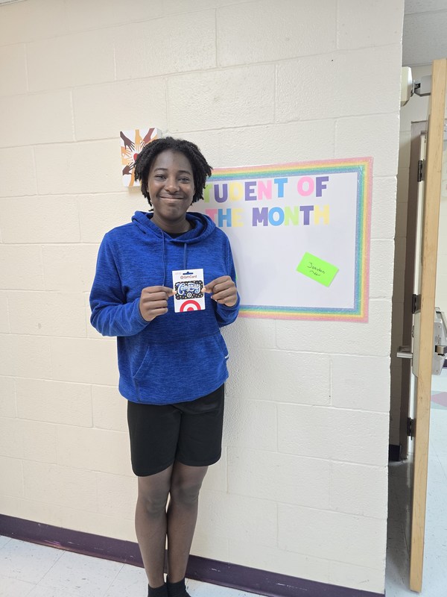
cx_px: 224
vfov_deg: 73.9
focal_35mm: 23
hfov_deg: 58.9
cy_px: 298
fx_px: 396
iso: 250
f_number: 1.7
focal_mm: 6.3
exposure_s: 1/120
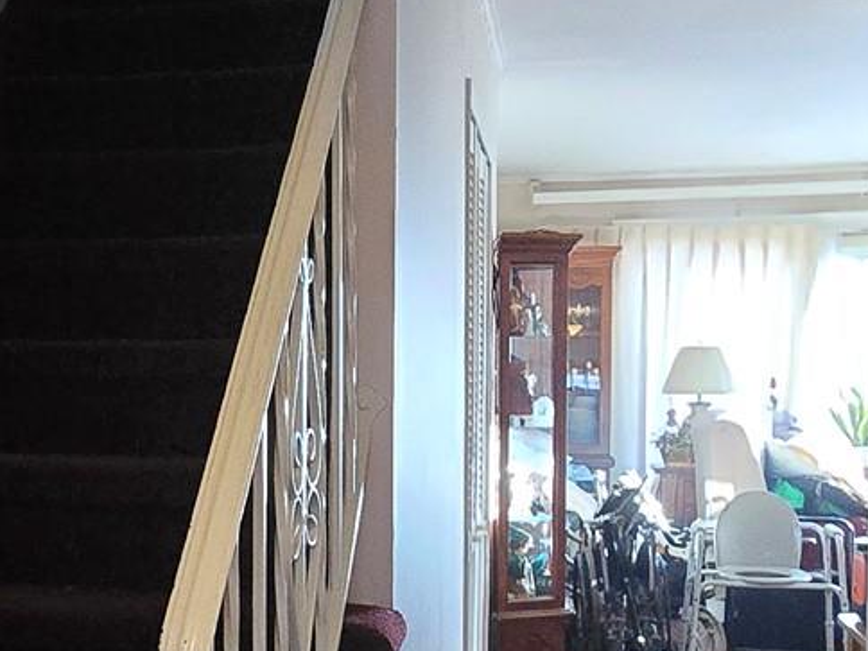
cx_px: 158
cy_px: 439
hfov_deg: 33.8
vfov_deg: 26.4
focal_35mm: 55
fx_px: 1379
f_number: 2.2
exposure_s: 1/60
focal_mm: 2.2
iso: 1600
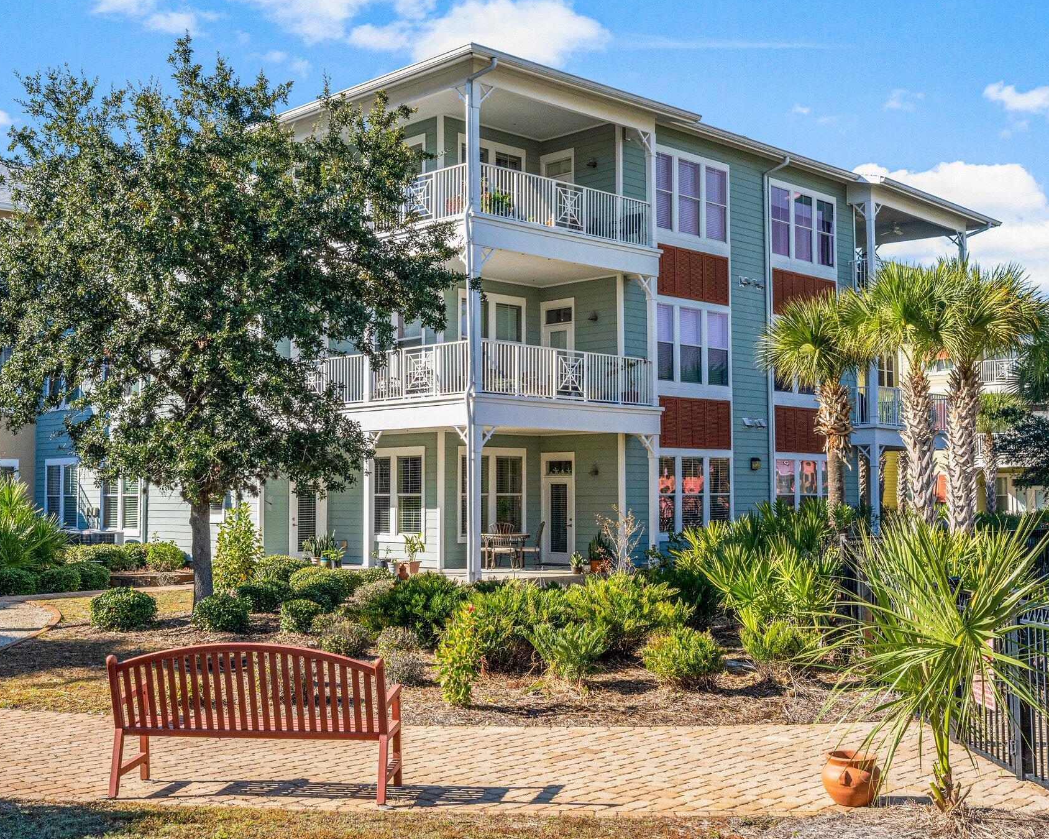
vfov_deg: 36.5
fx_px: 1273
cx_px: 469
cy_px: 417
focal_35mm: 41
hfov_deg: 44.7
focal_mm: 24
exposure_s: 1/250
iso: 500
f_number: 11
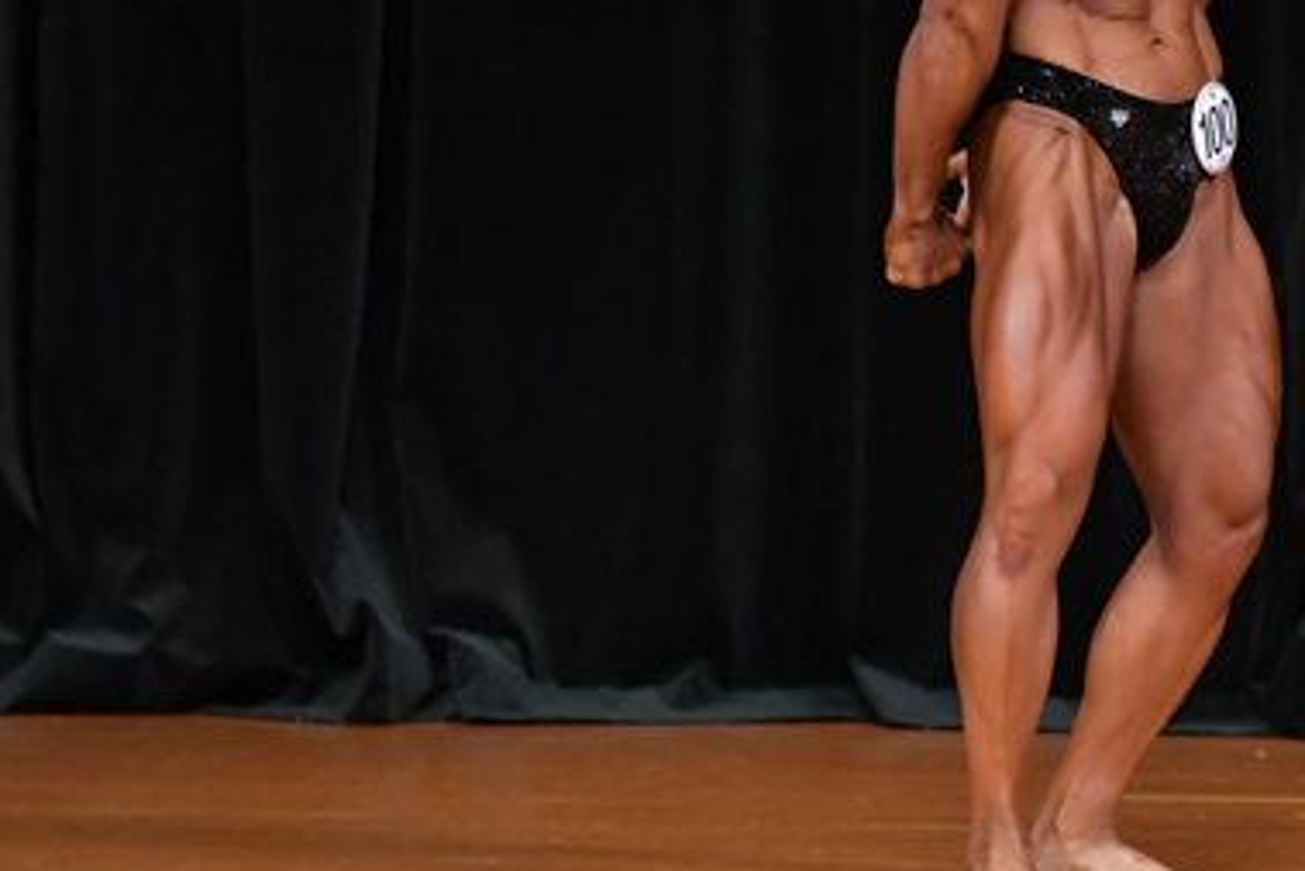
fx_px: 22229
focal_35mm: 613
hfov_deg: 3.4
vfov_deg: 2.2
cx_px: 1217
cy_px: 227
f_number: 5.6
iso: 4000
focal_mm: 200
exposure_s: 1/400
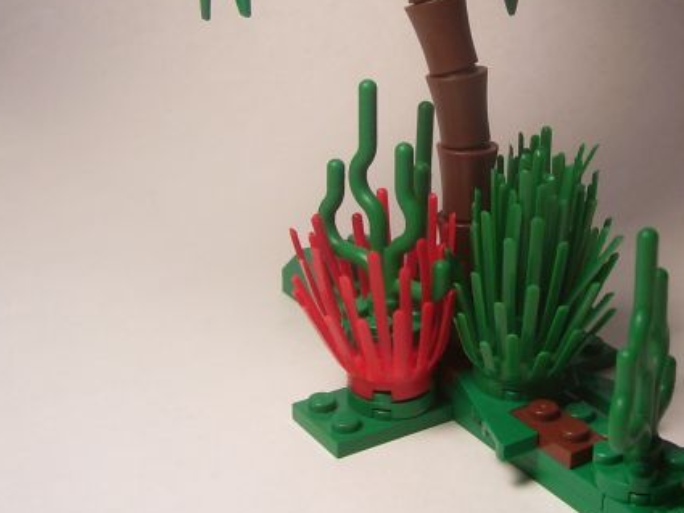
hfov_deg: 29.9
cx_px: 494
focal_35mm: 64
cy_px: 77
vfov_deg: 22.5
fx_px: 1265
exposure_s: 1/90
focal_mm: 5.6
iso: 80
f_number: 2.7
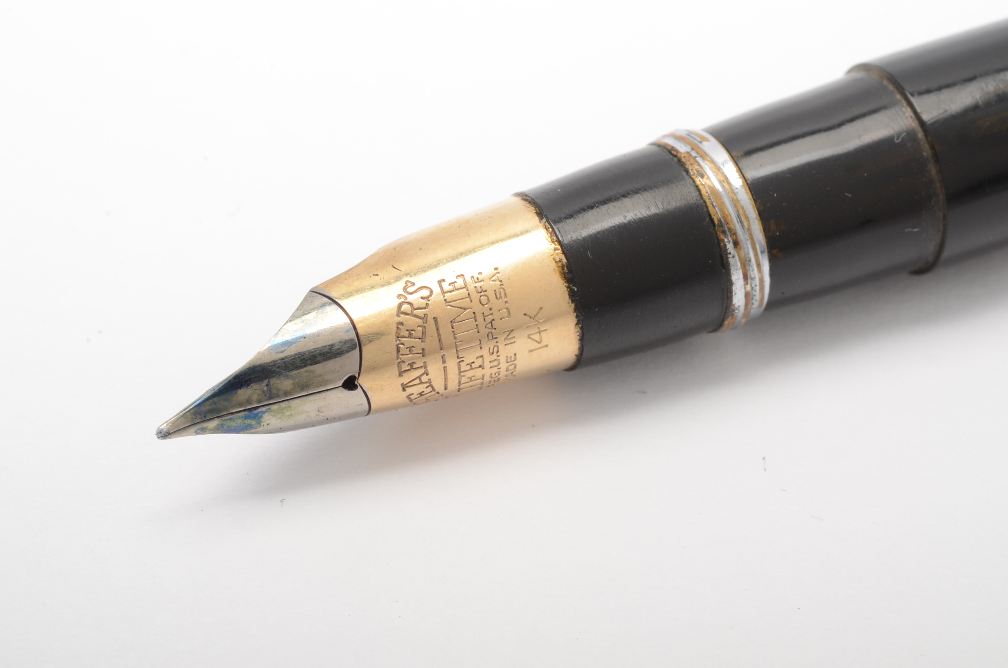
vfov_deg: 15.1
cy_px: 334
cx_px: 504
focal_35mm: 90
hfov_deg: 22.7
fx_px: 2515
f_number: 20
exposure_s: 1/160
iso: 400
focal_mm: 60
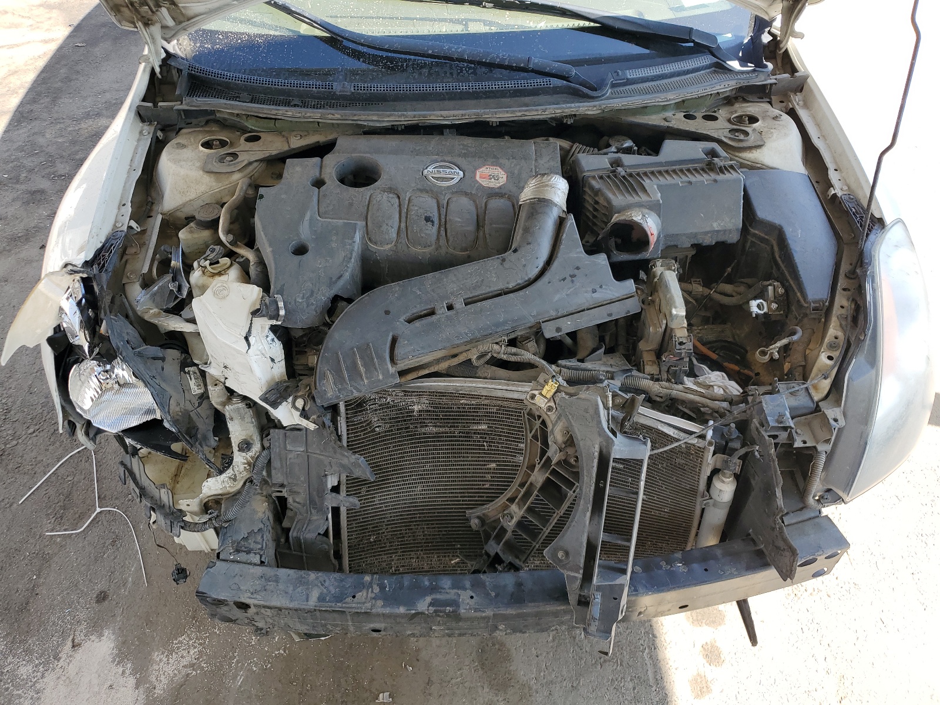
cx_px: 470
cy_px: 352
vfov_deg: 53.1
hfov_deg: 67.3
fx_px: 706
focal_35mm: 26
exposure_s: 1/435
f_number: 1.5
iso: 50
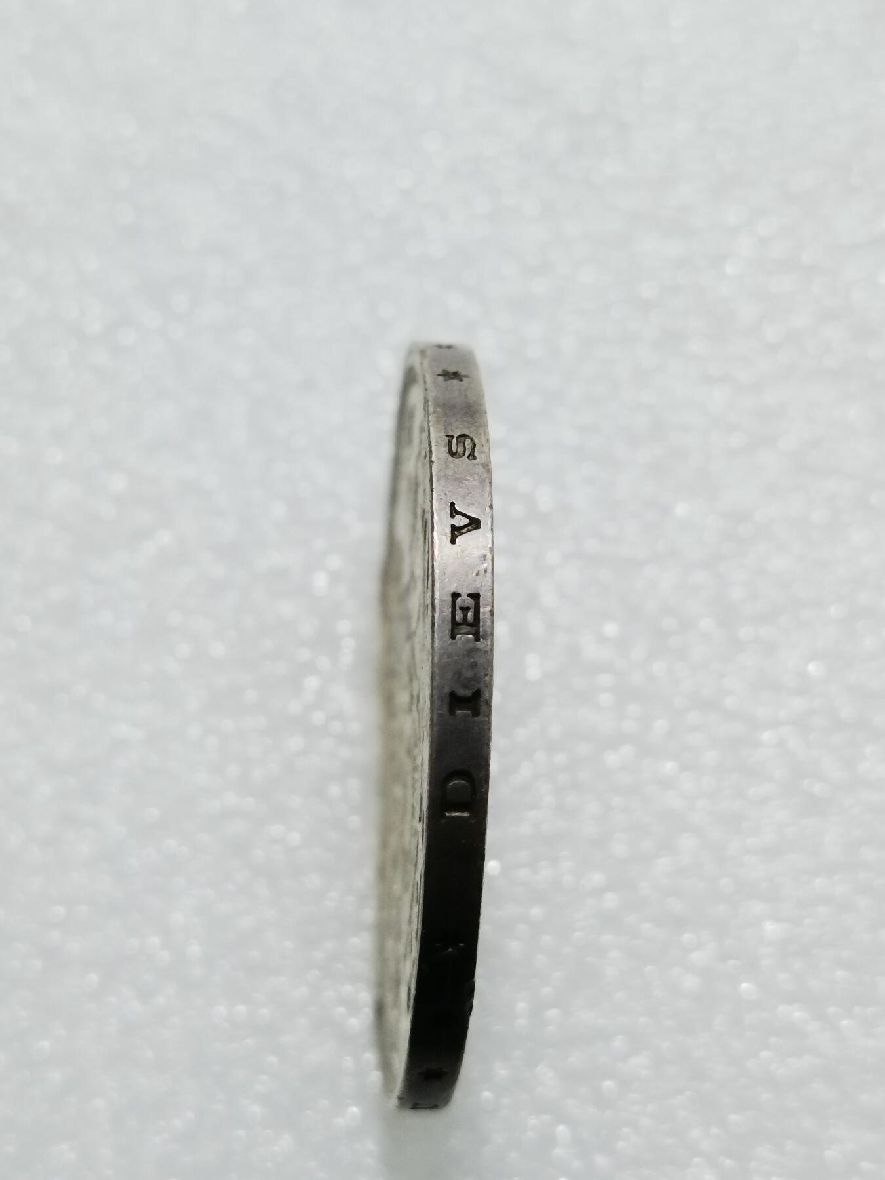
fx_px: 2079
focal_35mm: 61
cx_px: 442
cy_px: 590
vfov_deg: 31.7
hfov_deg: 24.0
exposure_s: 1/120
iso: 125
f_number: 1.9
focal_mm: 6.67
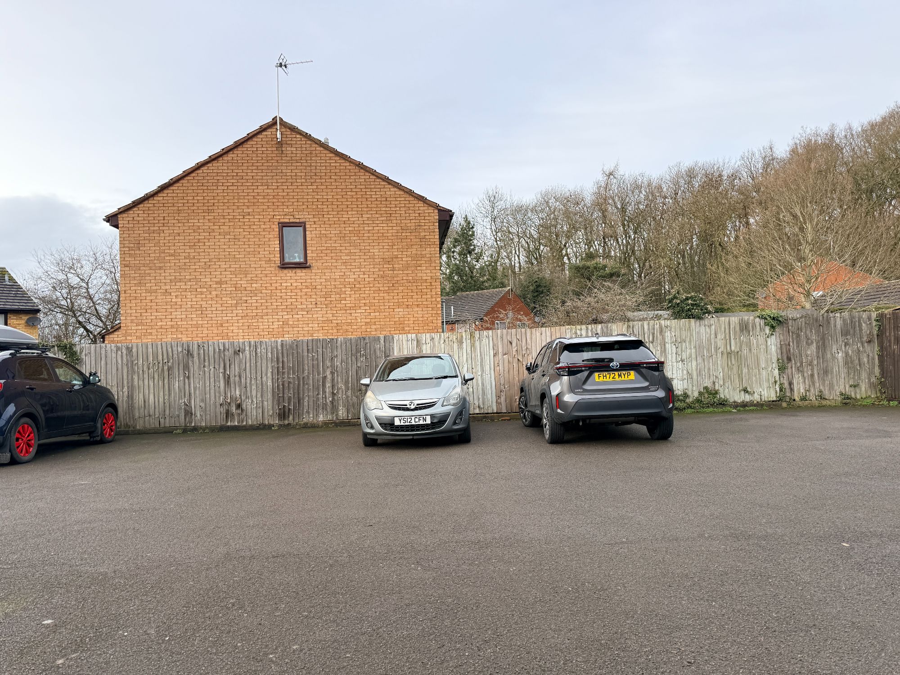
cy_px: 338
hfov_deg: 71.6
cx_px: 450
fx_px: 624
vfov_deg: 56.8
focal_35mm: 24
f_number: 1.78
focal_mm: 6.76
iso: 80
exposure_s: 1/840
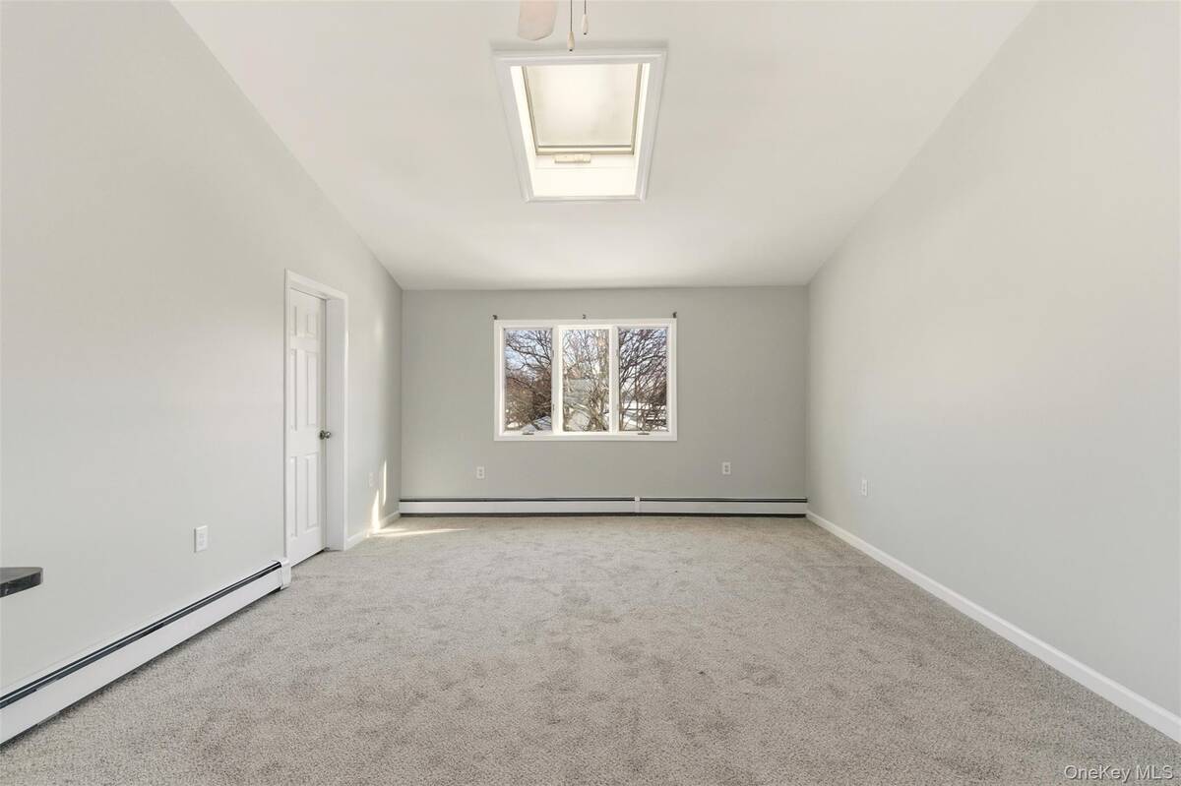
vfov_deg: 73.7
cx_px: 590
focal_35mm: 16
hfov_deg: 96.8
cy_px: 393
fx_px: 525
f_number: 9
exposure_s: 1/100
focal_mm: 16
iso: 250
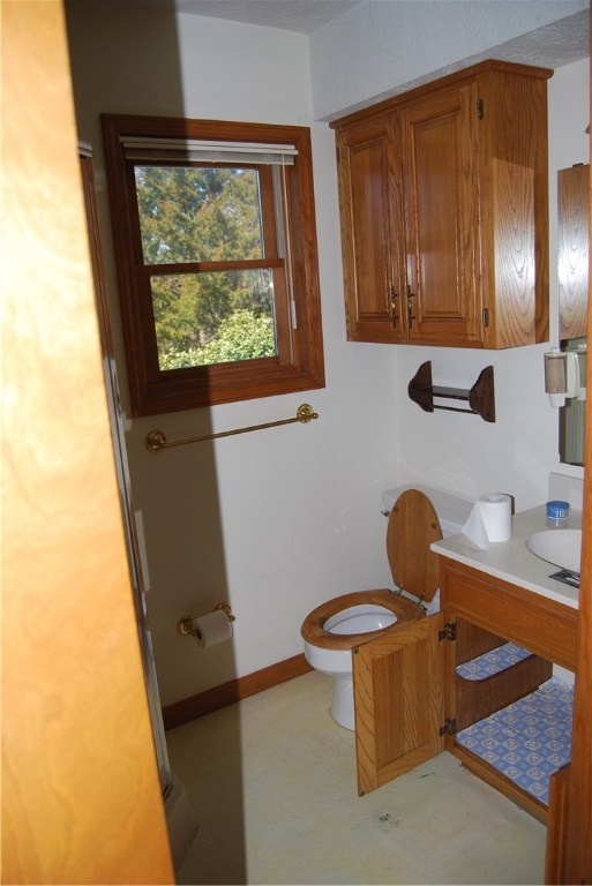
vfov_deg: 67.4
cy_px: 443
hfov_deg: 48.0
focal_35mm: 27
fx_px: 665
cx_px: 296
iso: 100
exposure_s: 1/125
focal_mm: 18
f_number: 4
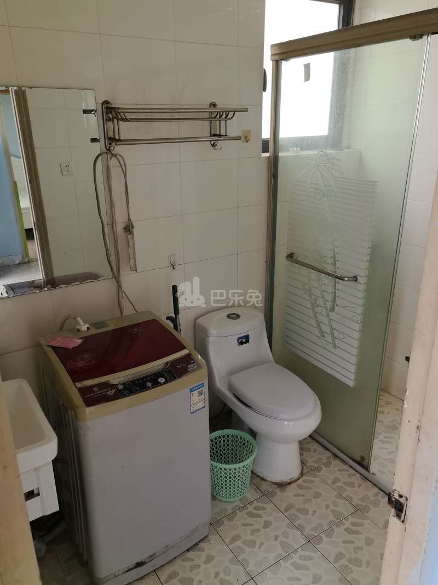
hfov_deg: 51.3
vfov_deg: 65.3
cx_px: 219
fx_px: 456
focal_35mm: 27
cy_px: 292
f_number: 1.9
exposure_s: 1/100
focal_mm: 5.52
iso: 100
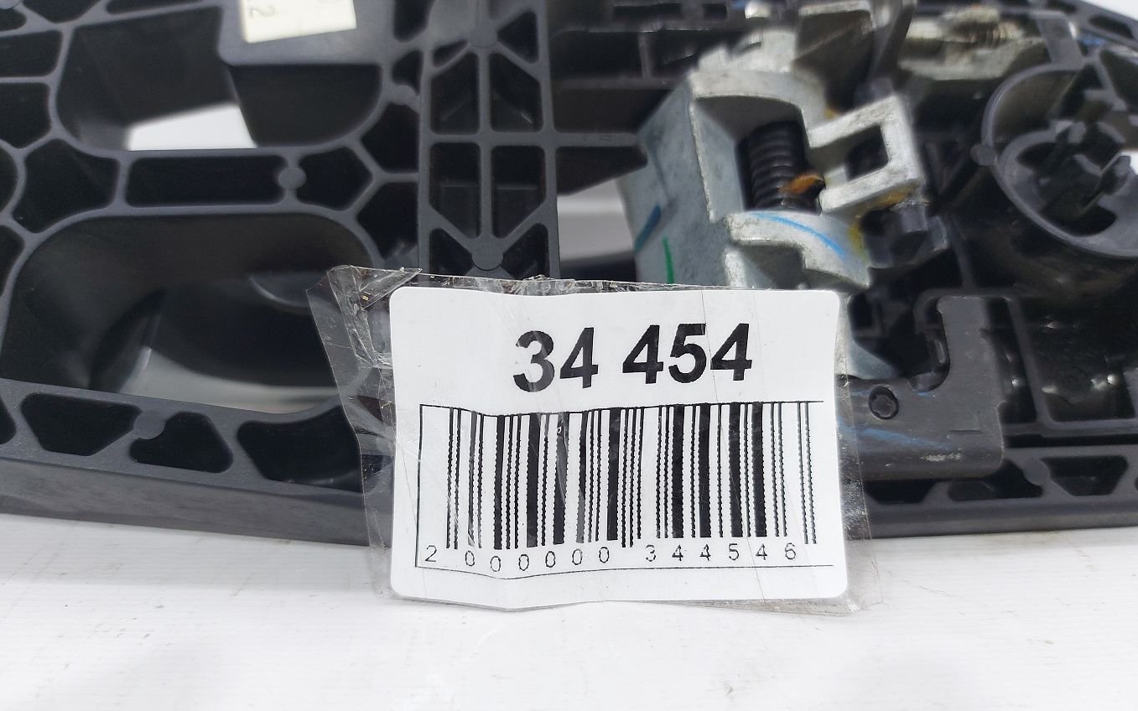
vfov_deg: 47.5
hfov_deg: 70.4
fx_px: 806
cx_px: 581
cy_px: 396
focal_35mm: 26
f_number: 1.8
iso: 80
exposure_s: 1/50
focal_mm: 5.23
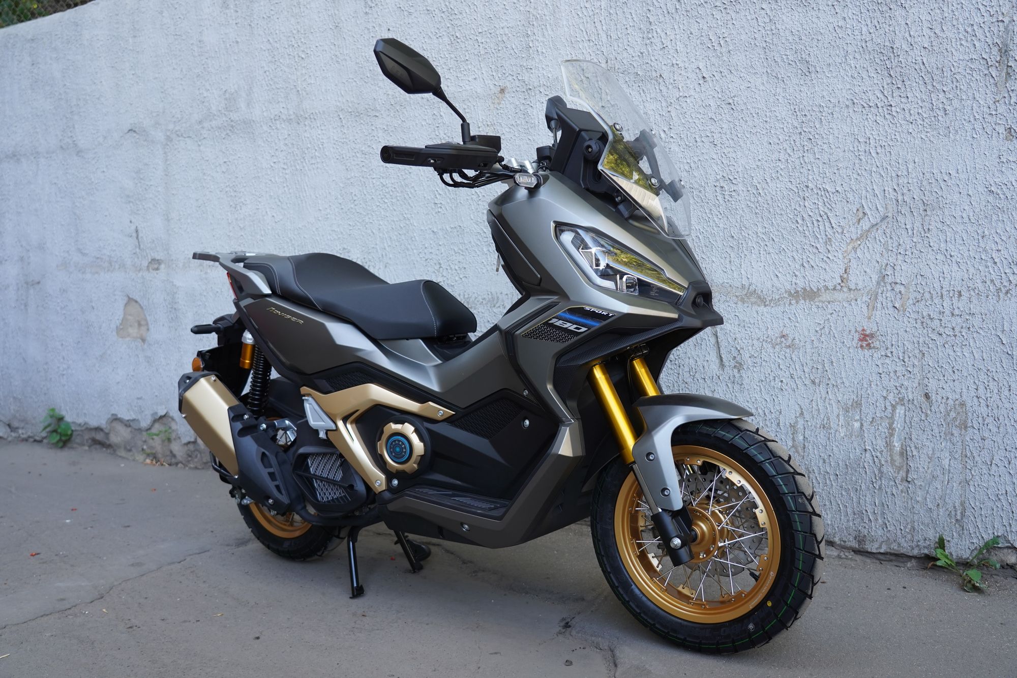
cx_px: 508
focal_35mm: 34
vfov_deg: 38.9
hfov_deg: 55.8
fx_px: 960
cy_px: 339
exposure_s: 1/160
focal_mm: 34
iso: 400
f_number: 4
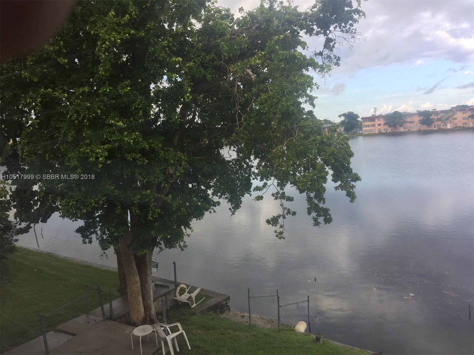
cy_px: 178
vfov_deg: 48.2
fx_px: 397
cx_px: 237
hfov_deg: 61.7
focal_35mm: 29
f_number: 2.2
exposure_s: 1/170
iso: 32
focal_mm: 4.15
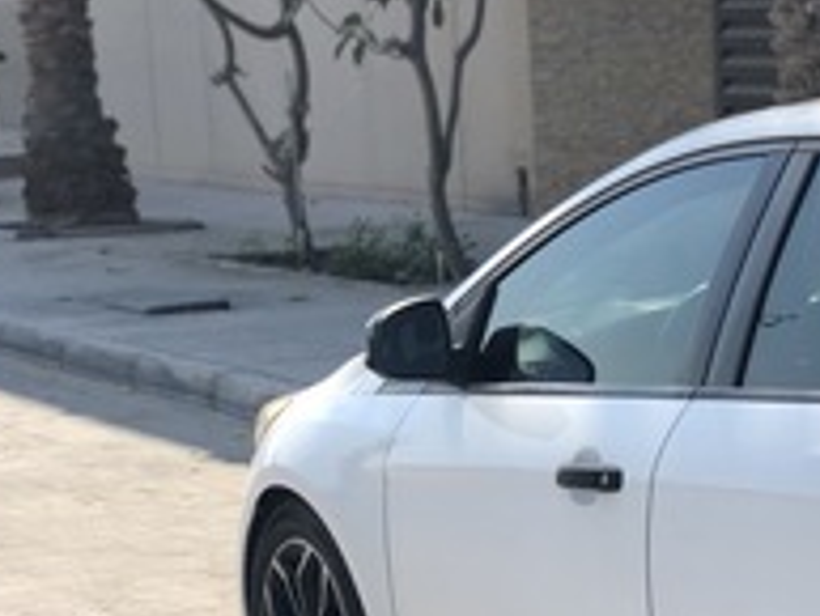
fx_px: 3200
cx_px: 907
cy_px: 622
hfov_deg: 14.3
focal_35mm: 135
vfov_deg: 10.9
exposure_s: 1/592
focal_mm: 6.6
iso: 20
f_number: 2.8
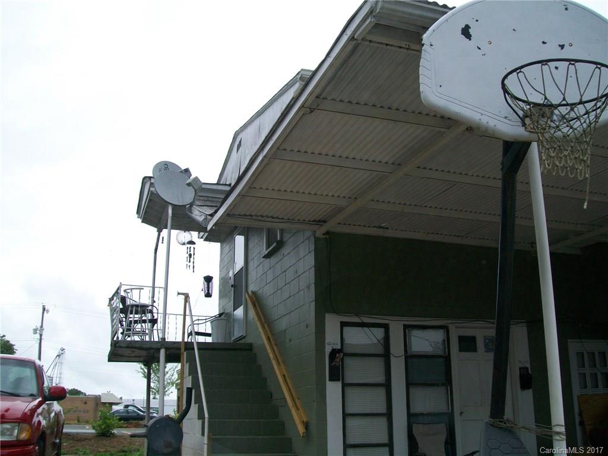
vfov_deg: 39.7
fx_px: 632
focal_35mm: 36
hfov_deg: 51.4
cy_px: 228
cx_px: 304
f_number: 2.7
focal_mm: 6
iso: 64
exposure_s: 1/500
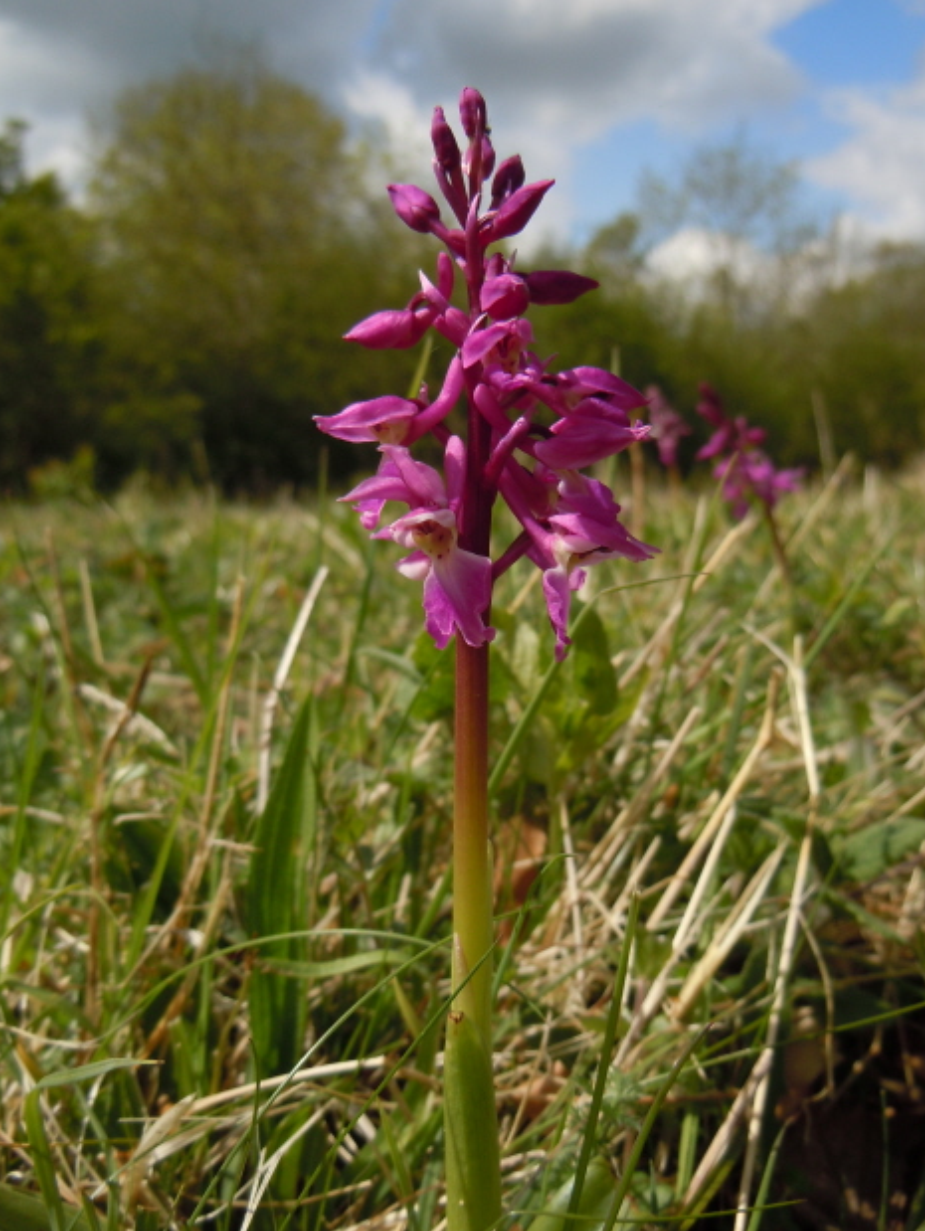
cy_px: 630
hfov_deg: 45.5
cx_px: 467
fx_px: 1103
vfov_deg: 58.3
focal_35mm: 31
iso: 100
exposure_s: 1/320
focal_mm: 5.4
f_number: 7
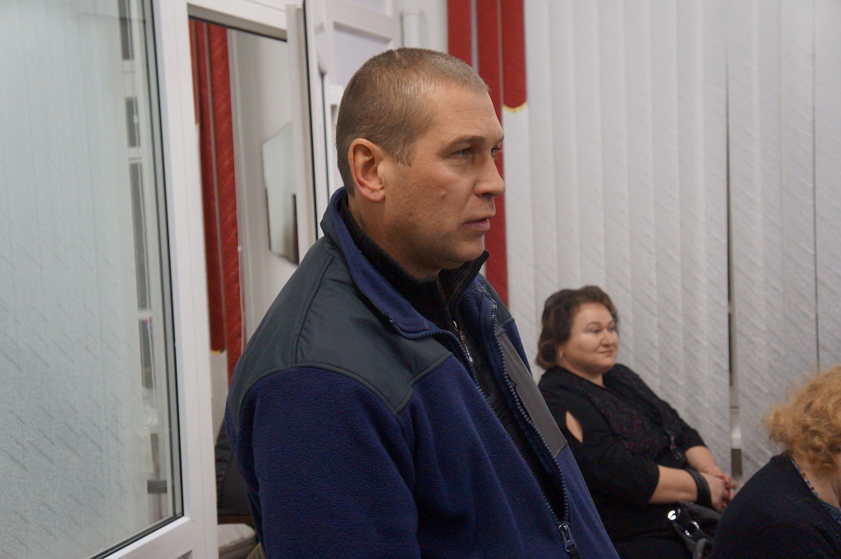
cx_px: 420
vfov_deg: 28.0
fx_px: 1120
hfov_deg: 41.2
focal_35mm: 48
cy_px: 280
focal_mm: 32
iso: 2500
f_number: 4
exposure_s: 1/160
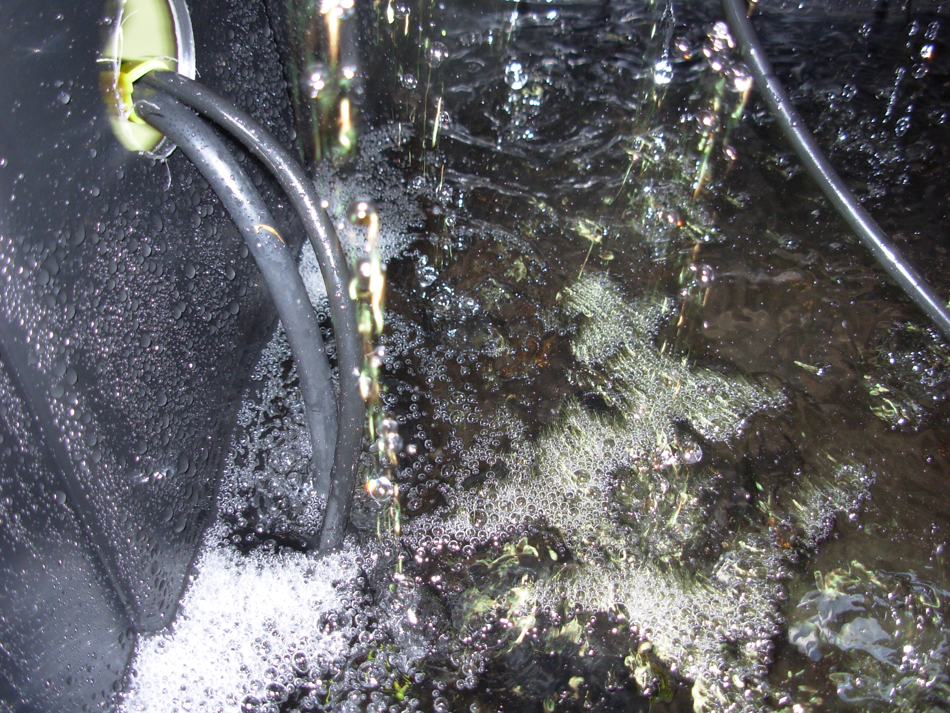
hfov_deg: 49.0
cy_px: 356
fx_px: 1043
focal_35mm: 38
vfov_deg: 37.7
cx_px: 475
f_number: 2.9
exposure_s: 1/32
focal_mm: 6.3
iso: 50
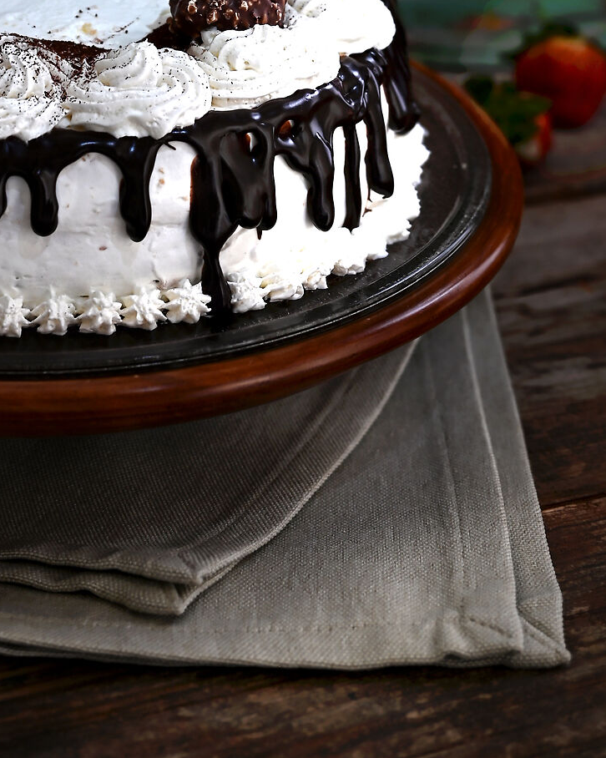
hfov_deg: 12.9
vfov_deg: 15.4
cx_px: 101
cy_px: -215
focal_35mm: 119
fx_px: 2669
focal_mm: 48
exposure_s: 1/5
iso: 100
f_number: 4
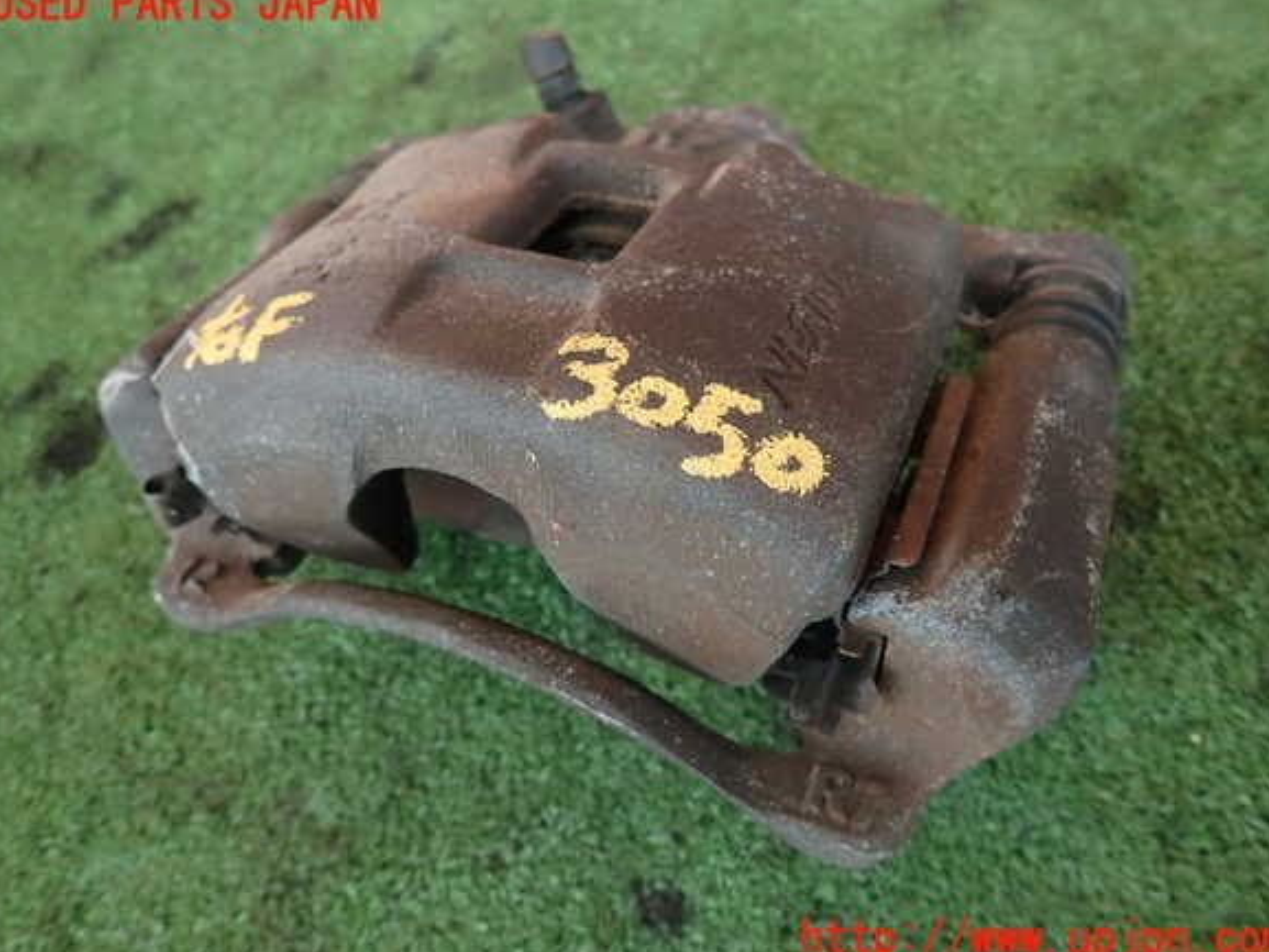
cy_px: 473
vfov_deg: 53.1
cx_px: 638
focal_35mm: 26
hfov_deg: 67.3
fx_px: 953
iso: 100
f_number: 2
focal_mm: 4.5
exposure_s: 1/100
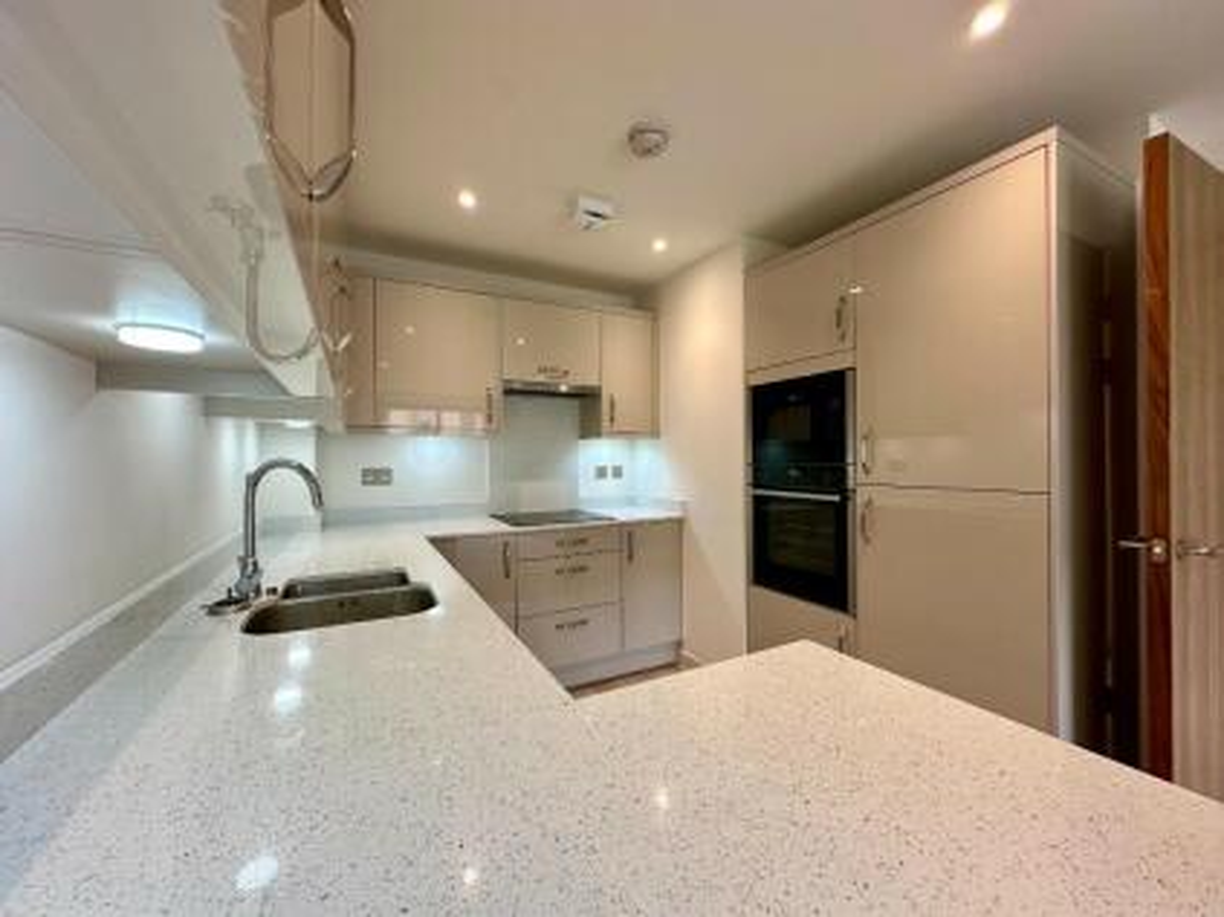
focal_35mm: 14
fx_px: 495
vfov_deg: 85.6
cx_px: 612
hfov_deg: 102.1
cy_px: 458
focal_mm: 2.22
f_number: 2.2
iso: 125
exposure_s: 1/100
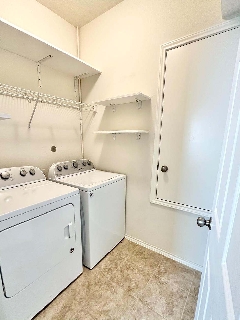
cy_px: 176
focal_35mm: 17
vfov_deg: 90.7
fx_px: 157
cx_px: 114
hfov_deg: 74.7
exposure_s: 1/60
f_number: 2.2
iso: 250
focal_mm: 2.22
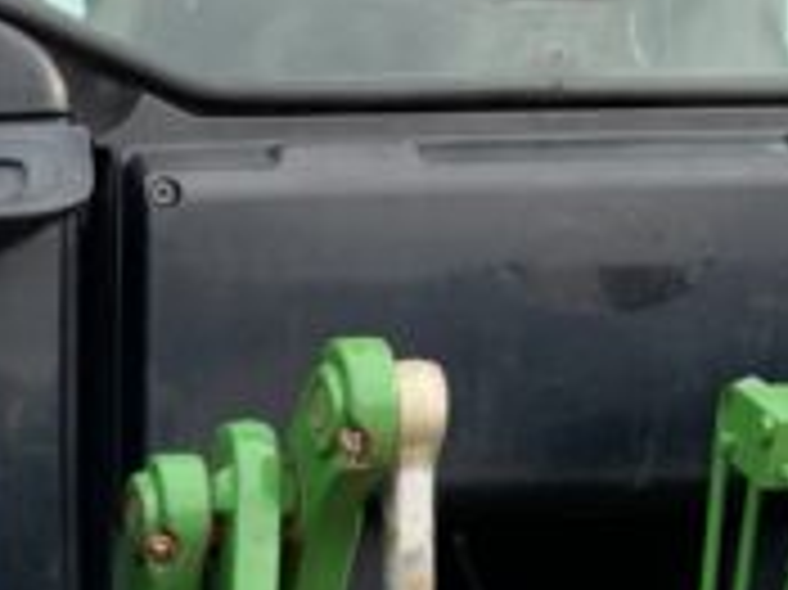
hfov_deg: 17.1
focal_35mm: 106
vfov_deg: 13.4
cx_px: -338
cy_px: 788
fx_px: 2411
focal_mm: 3
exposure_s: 1/122
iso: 20
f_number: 1.8
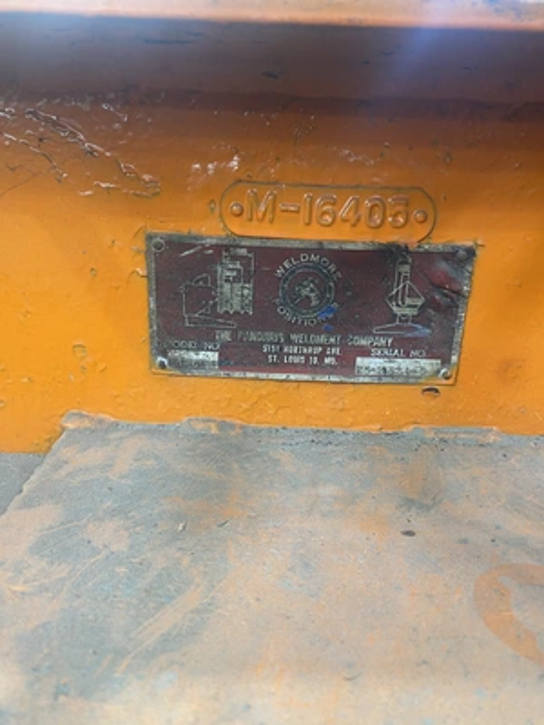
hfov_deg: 53.1
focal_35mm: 26
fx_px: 545
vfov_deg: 67.3
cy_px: 362
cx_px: 272
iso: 125
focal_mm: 4.25
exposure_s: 1/60
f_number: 1.8
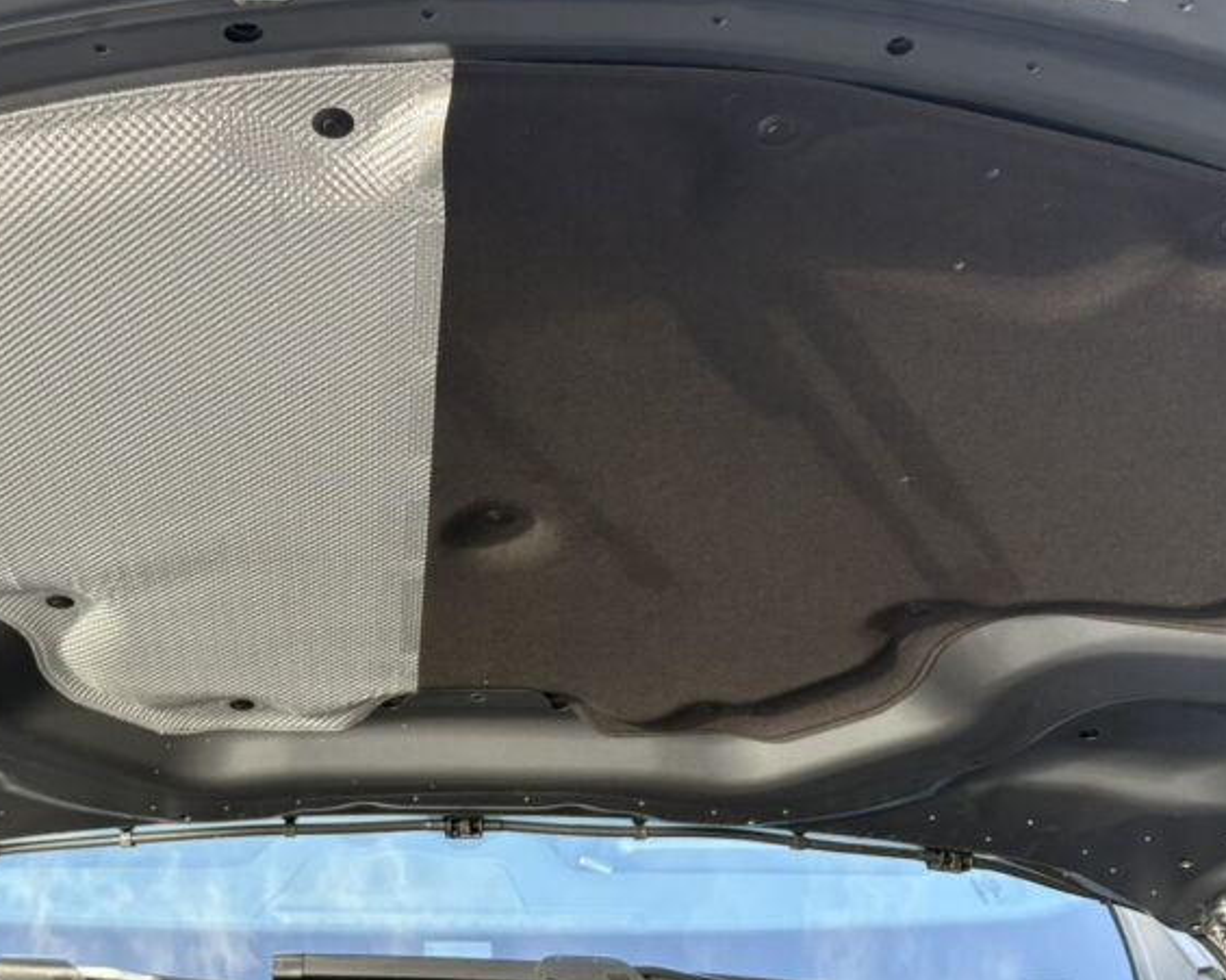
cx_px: 419
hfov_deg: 39.9
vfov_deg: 32.7
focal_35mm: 46
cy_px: 533
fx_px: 1669
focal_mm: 5.96
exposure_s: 1/121
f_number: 1.6
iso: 100
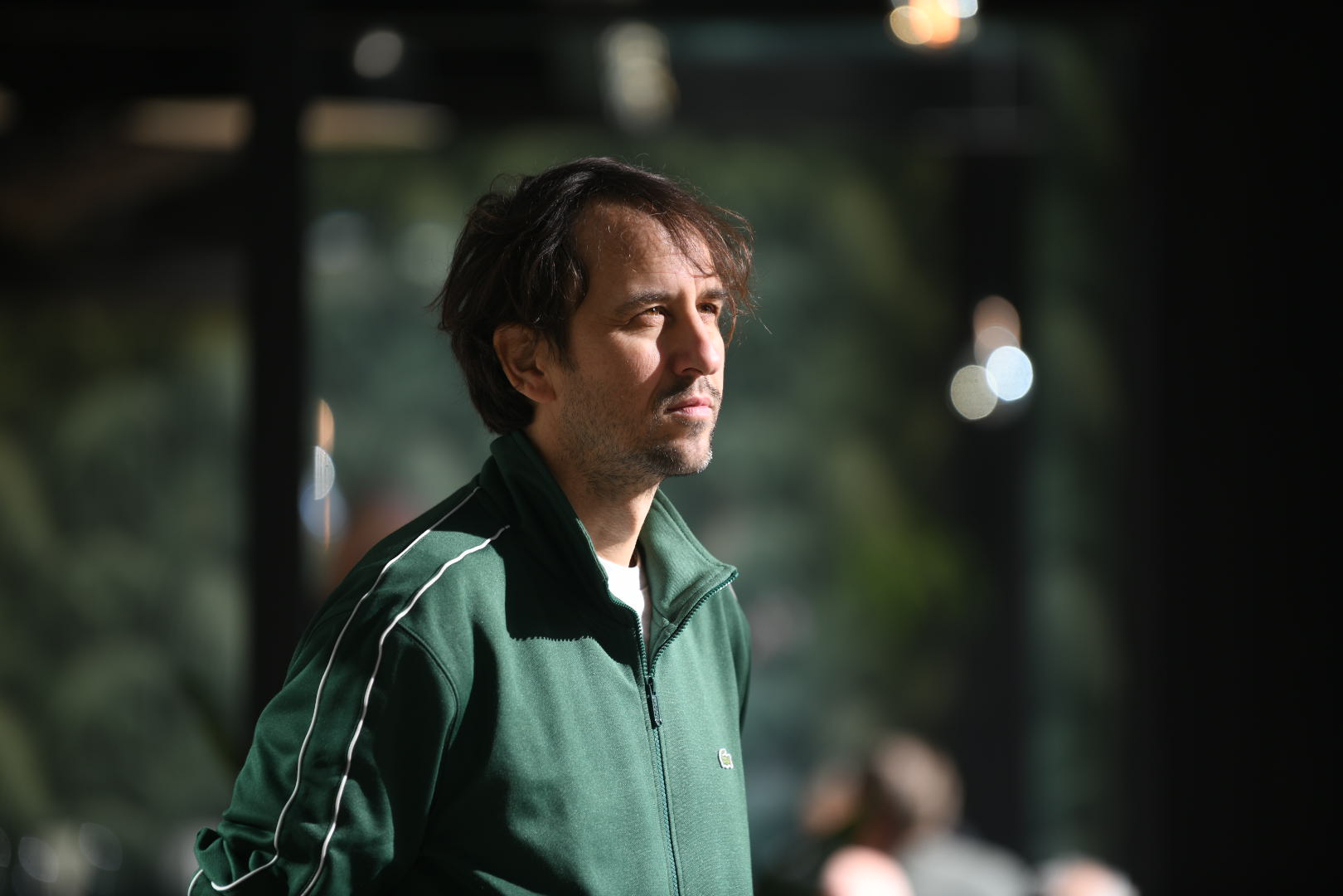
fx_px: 7461
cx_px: 672
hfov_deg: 10.3
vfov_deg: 6.9
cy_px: 448
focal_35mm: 200
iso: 125
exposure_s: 1/160
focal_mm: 200
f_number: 3.2
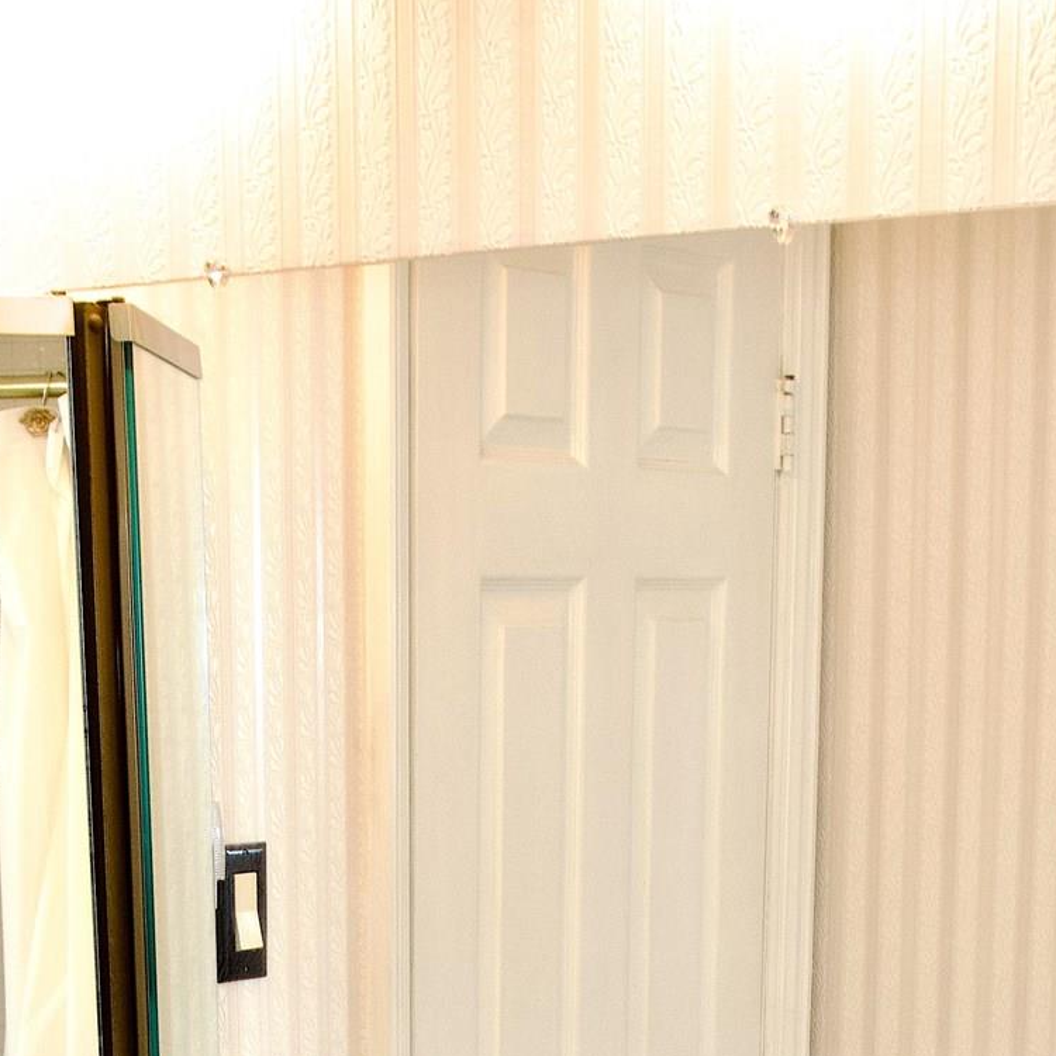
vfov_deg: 17.1
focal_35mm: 94
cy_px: 1459
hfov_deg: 18.4
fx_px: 3244
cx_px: 328
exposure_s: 1/60
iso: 400
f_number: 8
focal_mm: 24
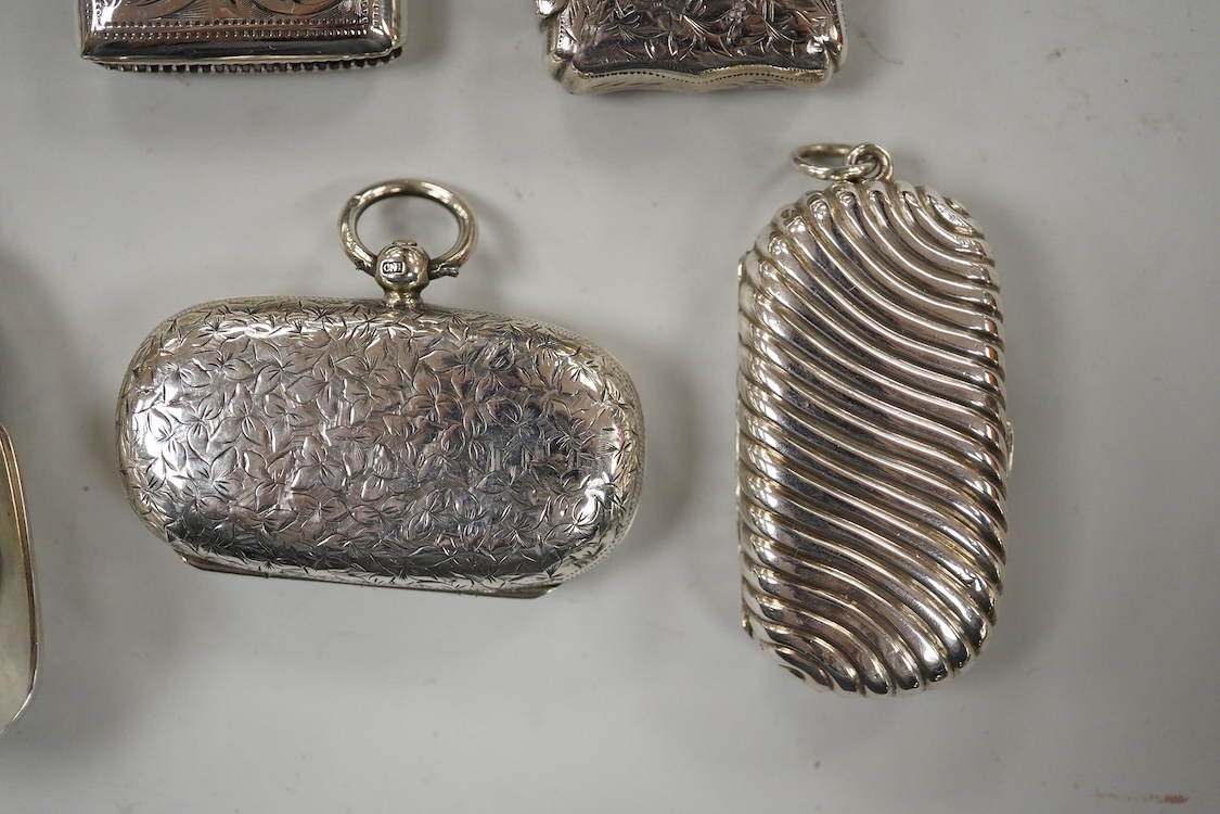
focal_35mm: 45
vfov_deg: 29.9
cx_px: 610
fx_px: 1525
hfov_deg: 43.6
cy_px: 407
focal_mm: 30
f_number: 3.5
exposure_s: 1/800
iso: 2500
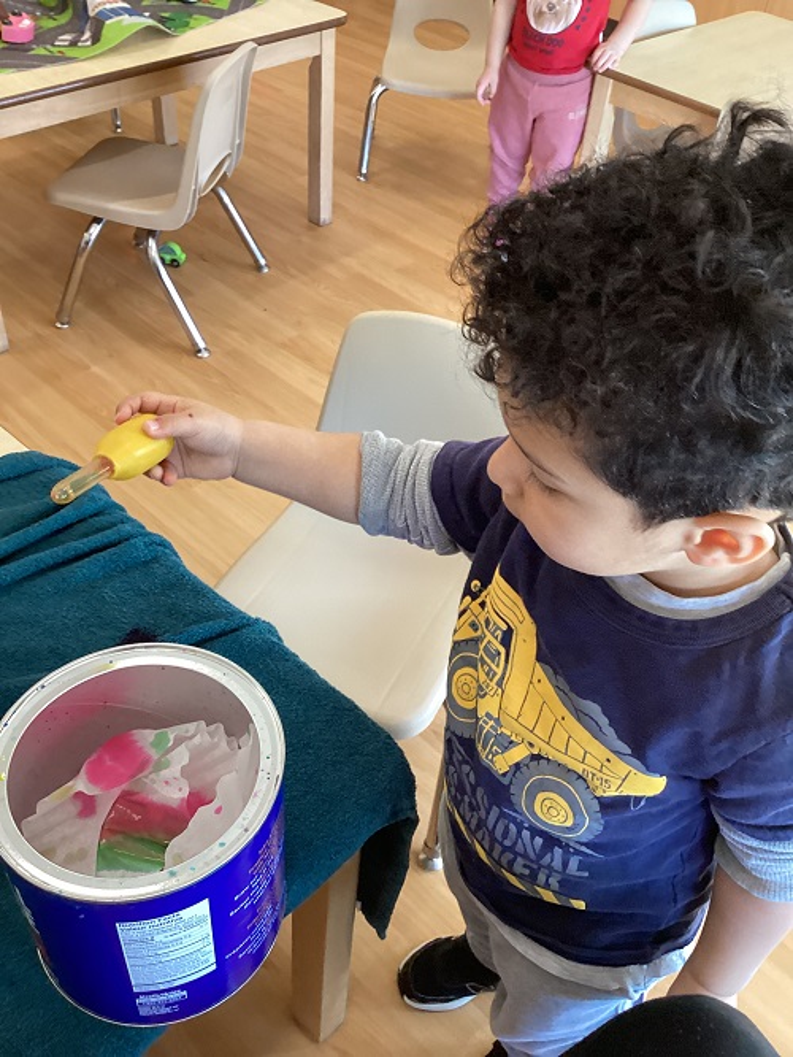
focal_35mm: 31
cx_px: 396
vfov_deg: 58.3
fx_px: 946
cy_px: 528
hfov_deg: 45.5
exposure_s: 1/60
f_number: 2.4
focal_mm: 3.3
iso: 250
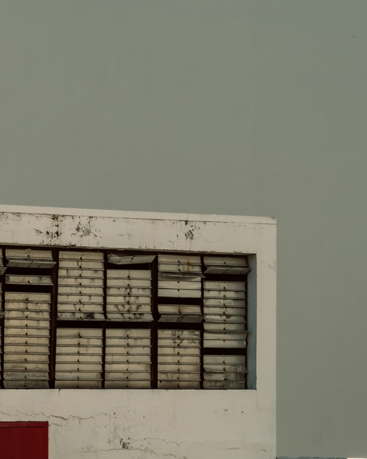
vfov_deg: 15.0
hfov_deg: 11.4
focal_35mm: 127
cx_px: -261
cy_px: 413
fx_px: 1725
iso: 100
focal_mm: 46
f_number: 9
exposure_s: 1/200
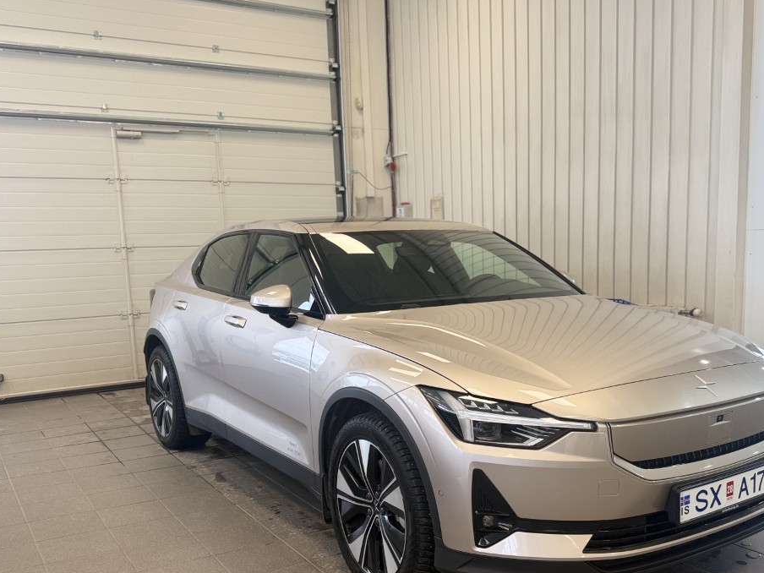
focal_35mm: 34
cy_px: 363
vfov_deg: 41.4
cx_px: 441
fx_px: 750
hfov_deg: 53.7
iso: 64
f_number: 1.78
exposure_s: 1/100
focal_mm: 6.76
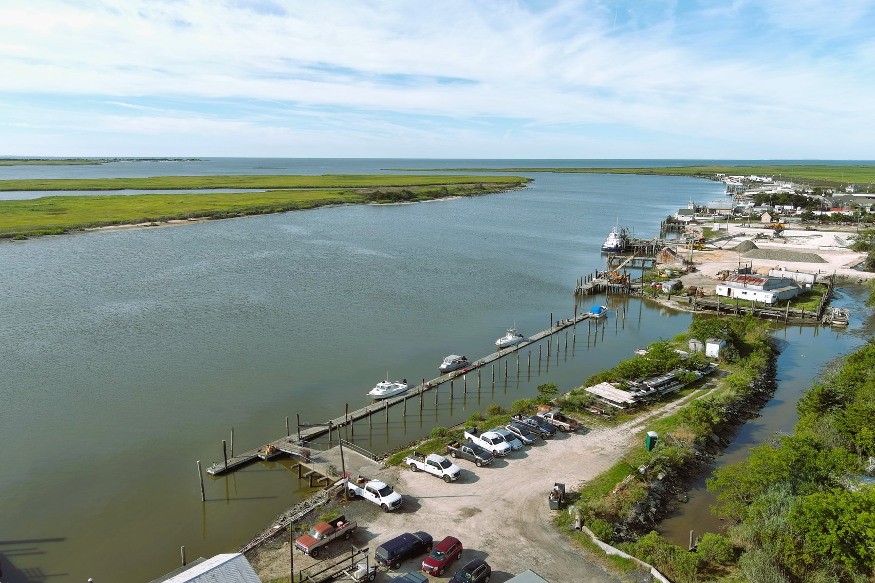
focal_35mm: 29
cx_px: 438
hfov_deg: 63.7
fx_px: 705
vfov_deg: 45.0
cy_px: 292
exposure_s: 1/1000
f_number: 2.8
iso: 100
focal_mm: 10.57
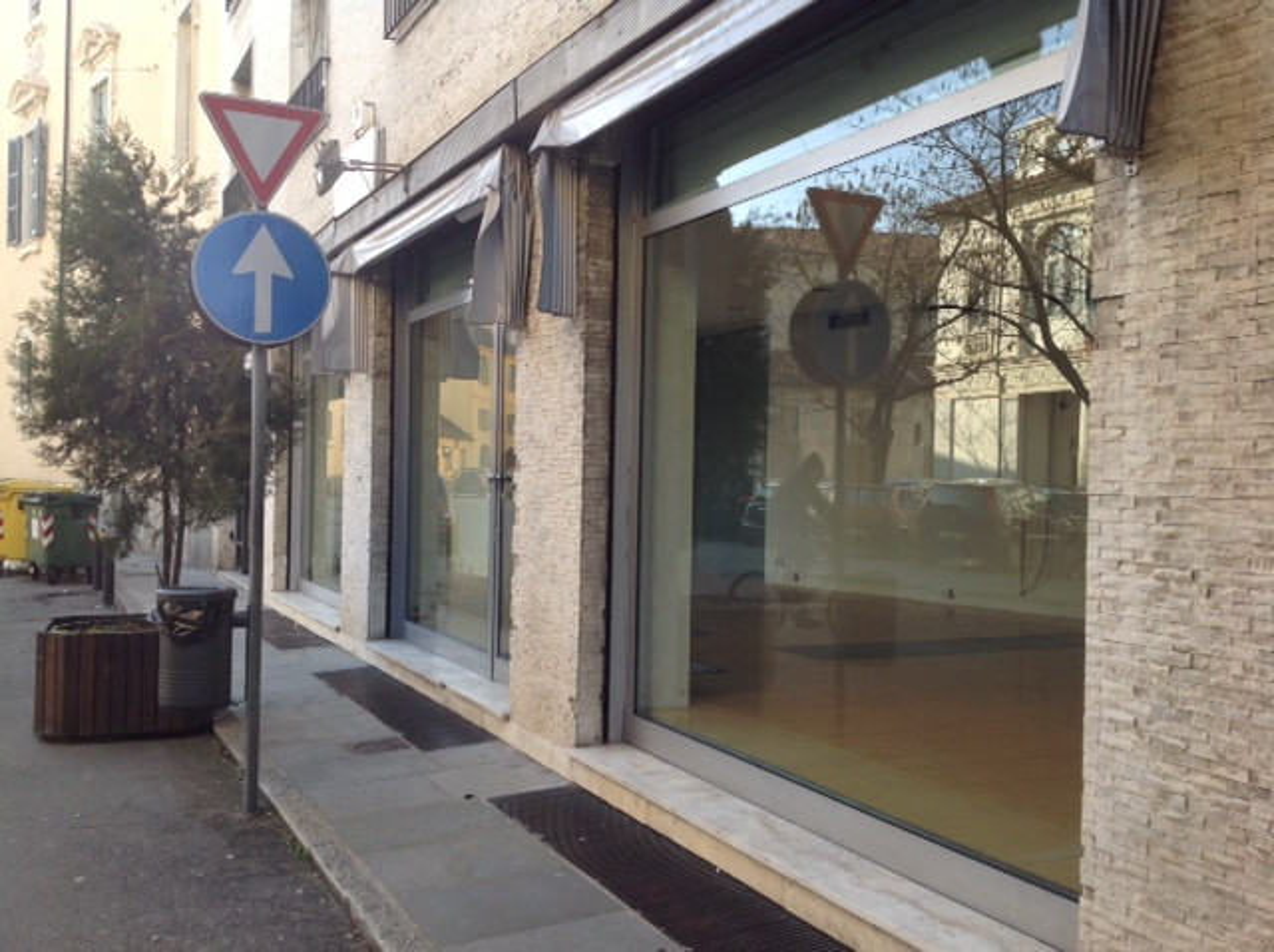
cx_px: 637
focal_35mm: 35
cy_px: 476
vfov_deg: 40.6
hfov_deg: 52.7
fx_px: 1286
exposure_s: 1/198
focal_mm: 4.28
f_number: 2.4
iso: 50
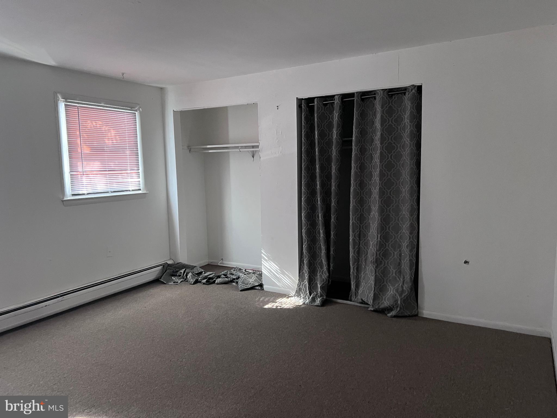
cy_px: 209
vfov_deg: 53.1
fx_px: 418
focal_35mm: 26
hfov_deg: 67.3
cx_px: 278
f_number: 1.5
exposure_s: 1/54
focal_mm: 5.7
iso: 500
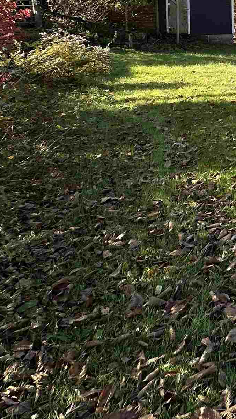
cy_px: 33
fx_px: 434
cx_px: 416
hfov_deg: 21.3
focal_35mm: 39
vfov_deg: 46.1
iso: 40
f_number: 2.2
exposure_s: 1/596
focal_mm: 2.22
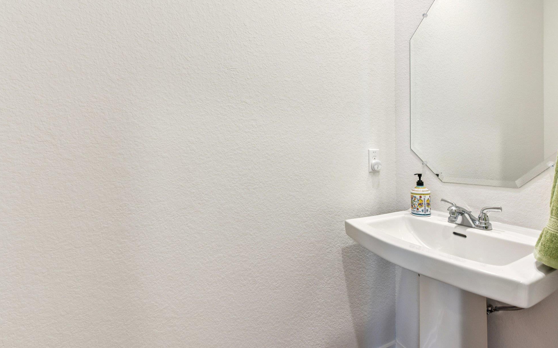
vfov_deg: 71.1
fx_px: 243
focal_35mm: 16
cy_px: 161
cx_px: 285
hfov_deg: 97.8
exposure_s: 1/15
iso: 400
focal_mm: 15
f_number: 8
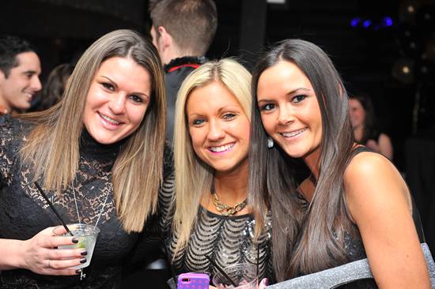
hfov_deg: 34.5
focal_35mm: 58
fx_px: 700
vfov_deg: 23.4
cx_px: 218
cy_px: 144
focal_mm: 58
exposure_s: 1/100
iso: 800
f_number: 5
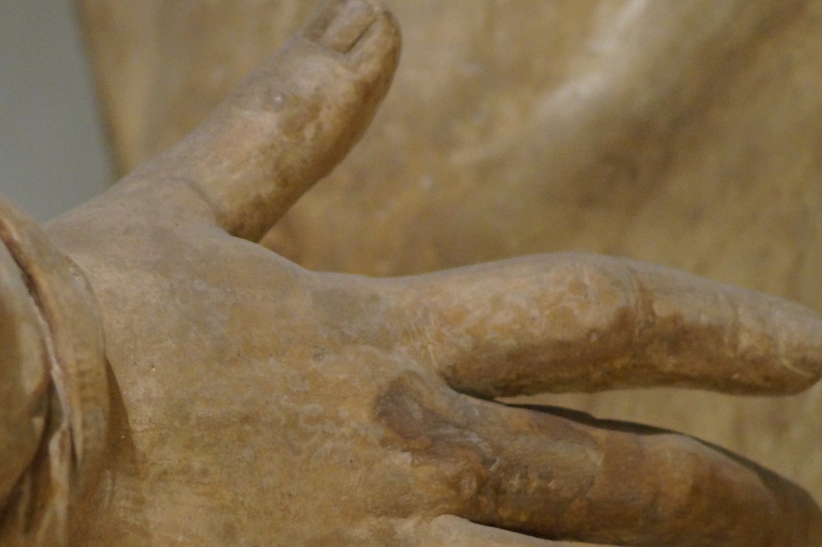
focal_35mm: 714
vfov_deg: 1.9
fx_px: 16293
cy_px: 395
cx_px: 247
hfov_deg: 2.9
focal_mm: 300
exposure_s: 1/20
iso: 3200
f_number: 5.6
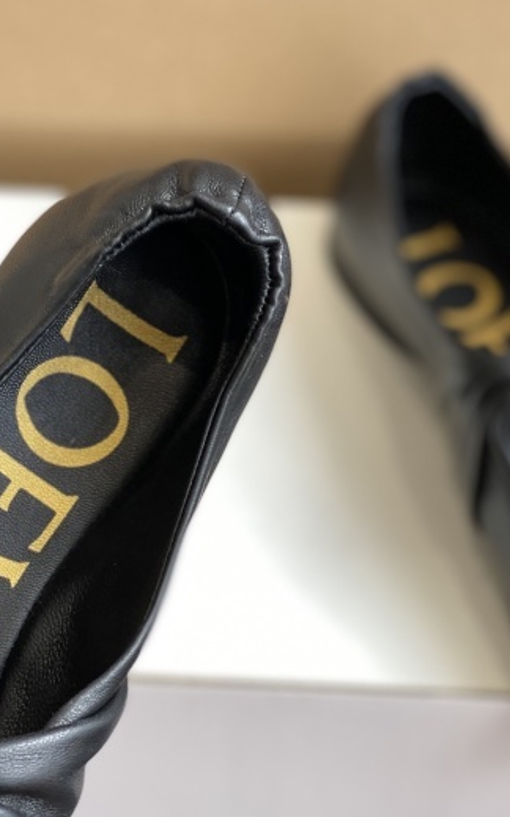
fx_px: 1892
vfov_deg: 24.3
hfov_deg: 15.3
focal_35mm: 85
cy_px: 324
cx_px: 176
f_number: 2
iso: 25
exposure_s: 1/122
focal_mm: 6
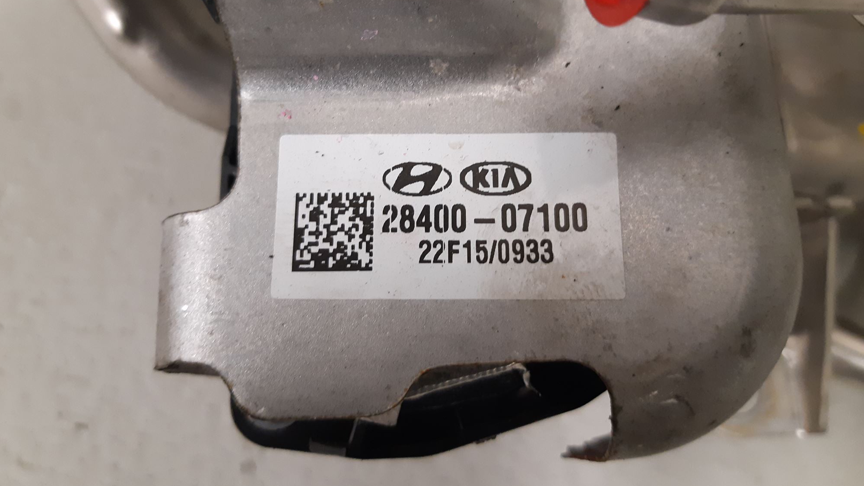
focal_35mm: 29
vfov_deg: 40.1
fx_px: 664
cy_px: 202
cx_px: 429
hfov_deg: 66.1
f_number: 1.7
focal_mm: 3.93
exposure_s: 1/33
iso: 200
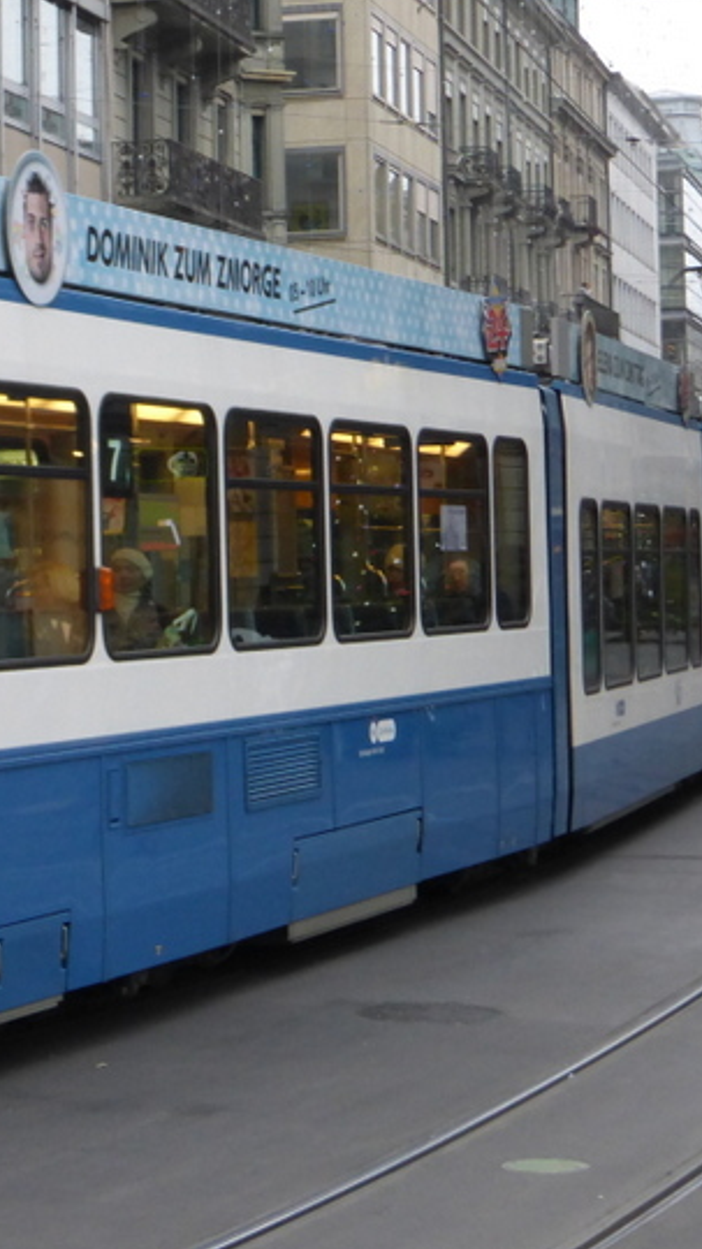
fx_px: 3278
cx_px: -21
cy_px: 466
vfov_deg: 21.5
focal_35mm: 99
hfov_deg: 12.1
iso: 250
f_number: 4.2
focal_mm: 8.5
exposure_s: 1/60
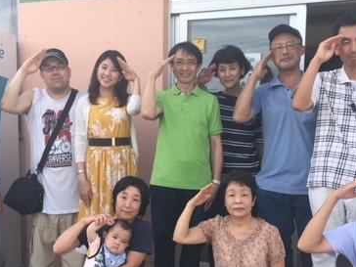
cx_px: 181
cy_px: 183
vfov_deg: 28.3
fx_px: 524
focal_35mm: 51
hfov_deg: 37.5
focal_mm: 4.15
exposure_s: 1/686
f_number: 2.2
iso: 25
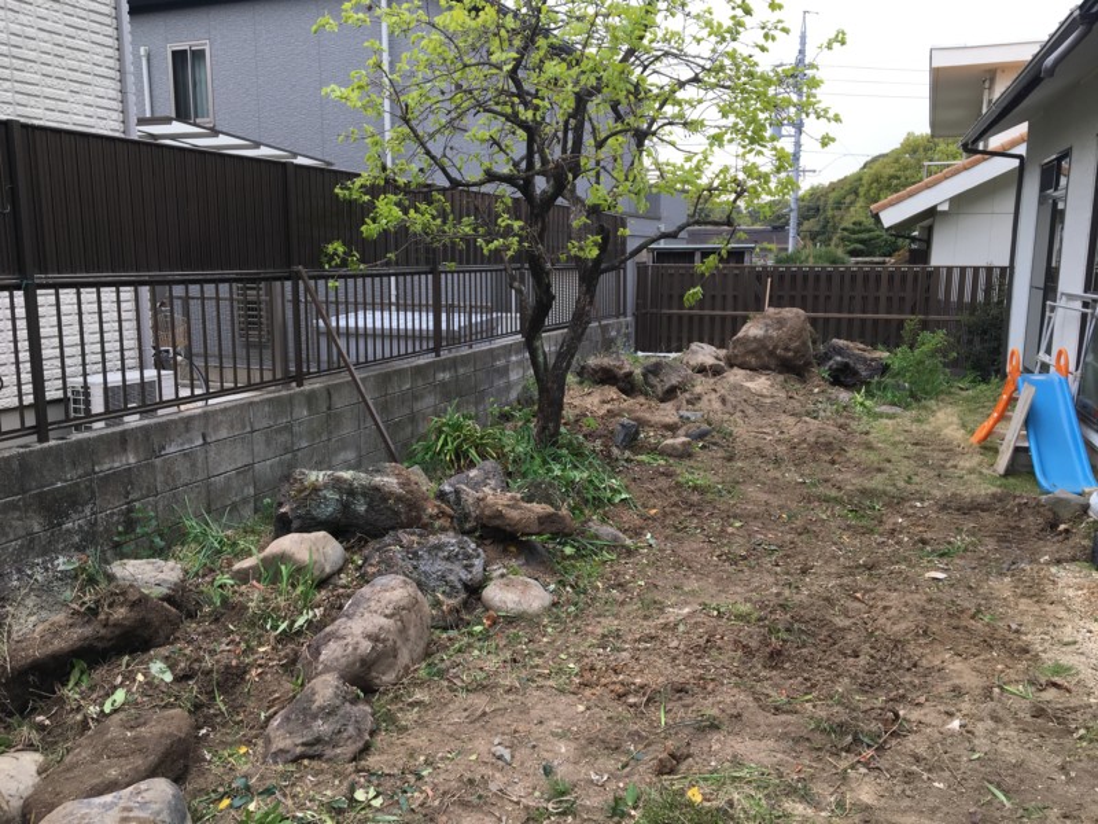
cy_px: 412
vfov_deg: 48.2
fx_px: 920
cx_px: 549
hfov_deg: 61.7
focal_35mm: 29
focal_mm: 4.15
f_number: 2.2
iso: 25
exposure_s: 1/416
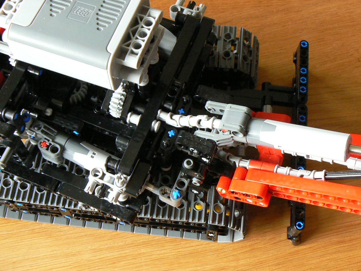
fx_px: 615
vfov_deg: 24.8
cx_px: 180
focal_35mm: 59
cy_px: 136
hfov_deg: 32.7
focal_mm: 7.1
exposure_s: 1/1.3
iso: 200
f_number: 4
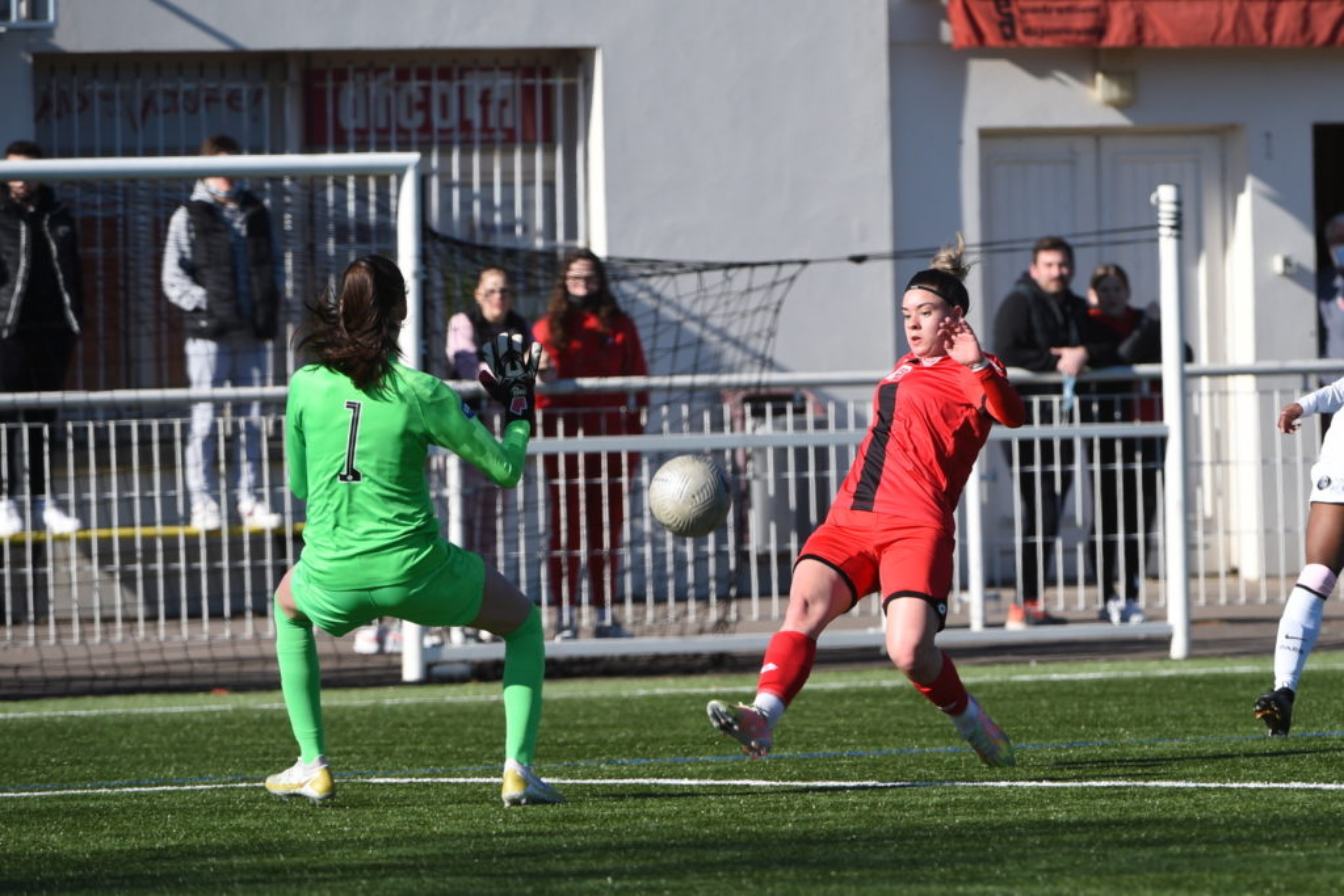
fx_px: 8961
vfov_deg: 5.7
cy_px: 448
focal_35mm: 240
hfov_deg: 8.6
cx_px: 672
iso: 320
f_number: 7.1
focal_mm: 240
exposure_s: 1/1000
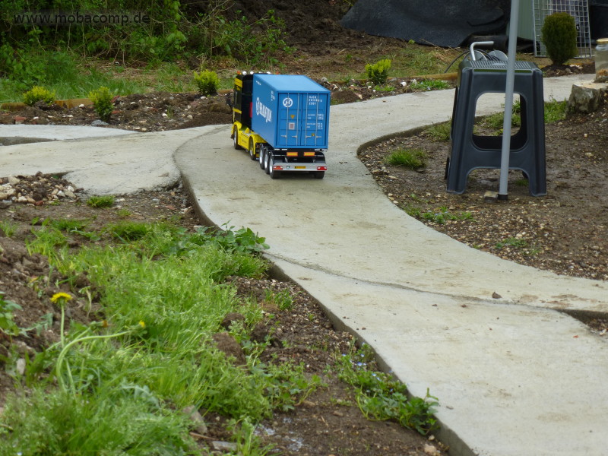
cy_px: 228
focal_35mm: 131
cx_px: 304
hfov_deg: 15.1
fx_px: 2301
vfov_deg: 11.3
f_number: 5.2
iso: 100
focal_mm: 23.4
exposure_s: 1/125
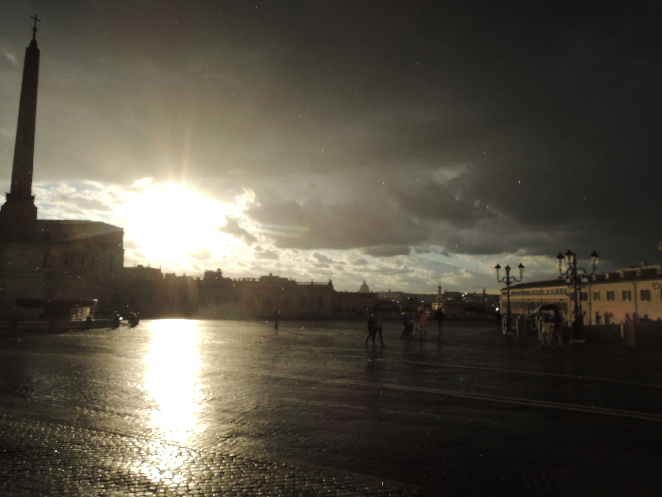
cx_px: 340
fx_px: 478
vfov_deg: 54.9
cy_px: 258
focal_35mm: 25
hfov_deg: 69.4
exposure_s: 1/1250
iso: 100
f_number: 4.5
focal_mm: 4.3
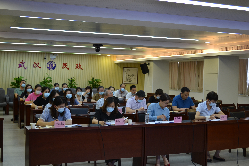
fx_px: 332
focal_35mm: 48
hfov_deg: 41.1
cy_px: 83
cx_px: 124
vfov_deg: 28.1
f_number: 4.8
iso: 400
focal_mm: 32
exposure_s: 1/40
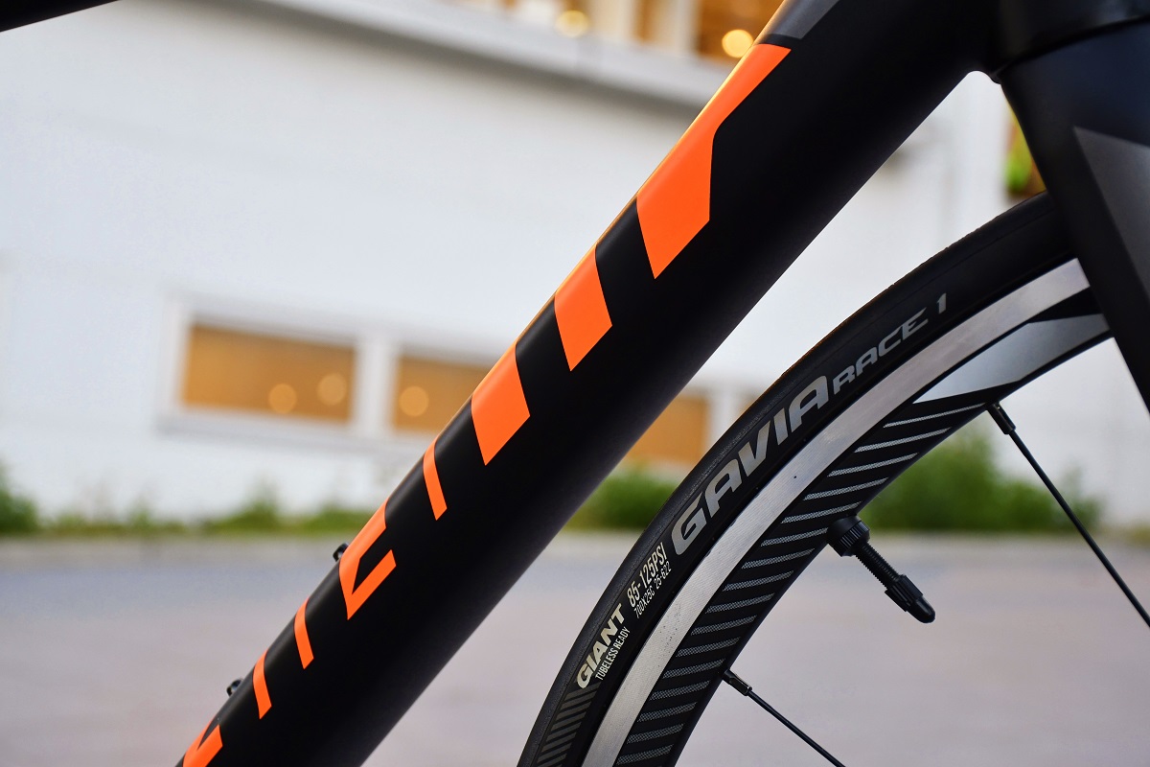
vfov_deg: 20.3
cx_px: 575
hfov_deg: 30.1
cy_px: 384
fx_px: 2140
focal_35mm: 67
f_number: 4.5
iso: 800
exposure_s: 1/160
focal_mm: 45
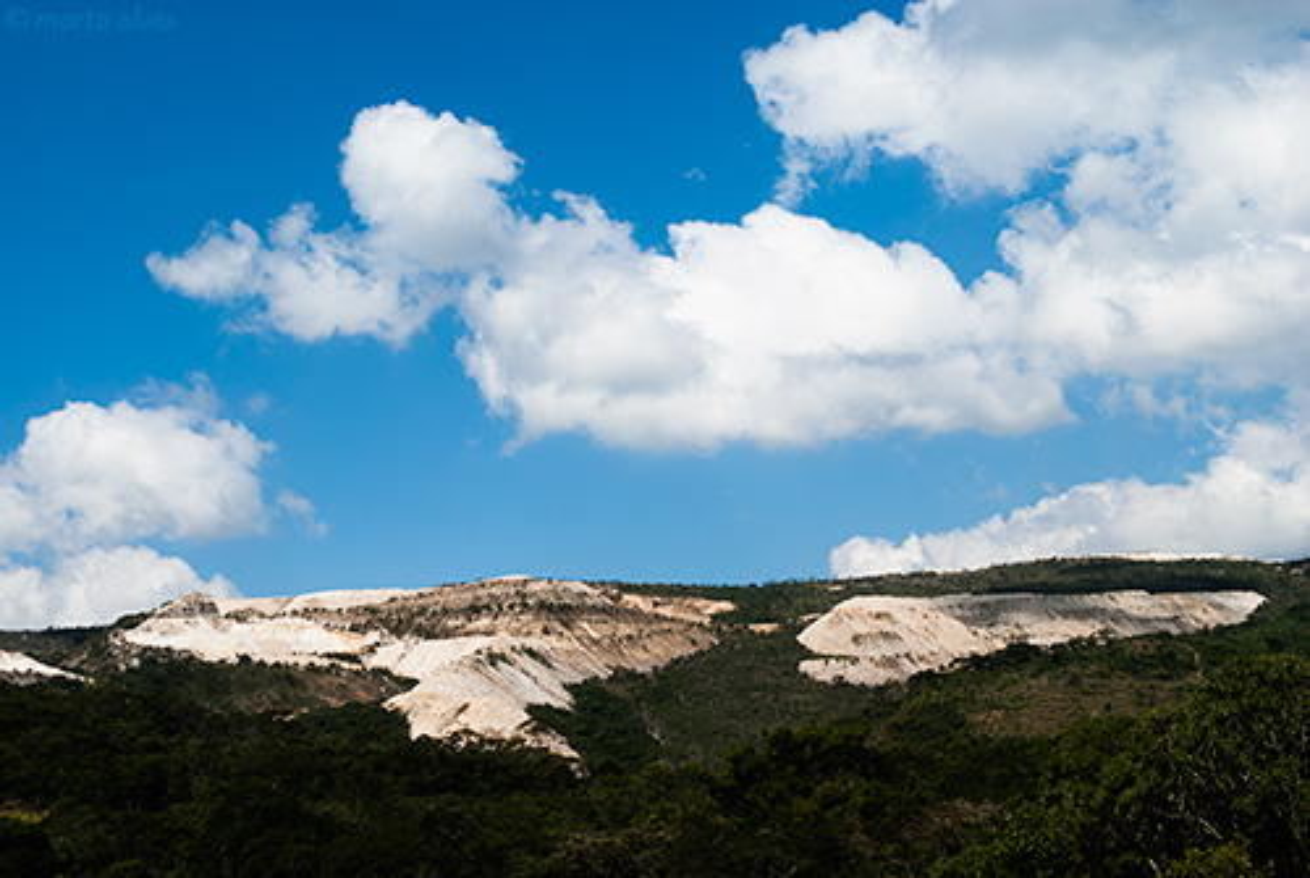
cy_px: 439
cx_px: 655
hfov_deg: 37.8
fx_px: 1913
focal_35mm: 52
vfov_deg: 25.8
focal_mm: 35
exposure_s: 1/1000
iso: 100
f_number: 22
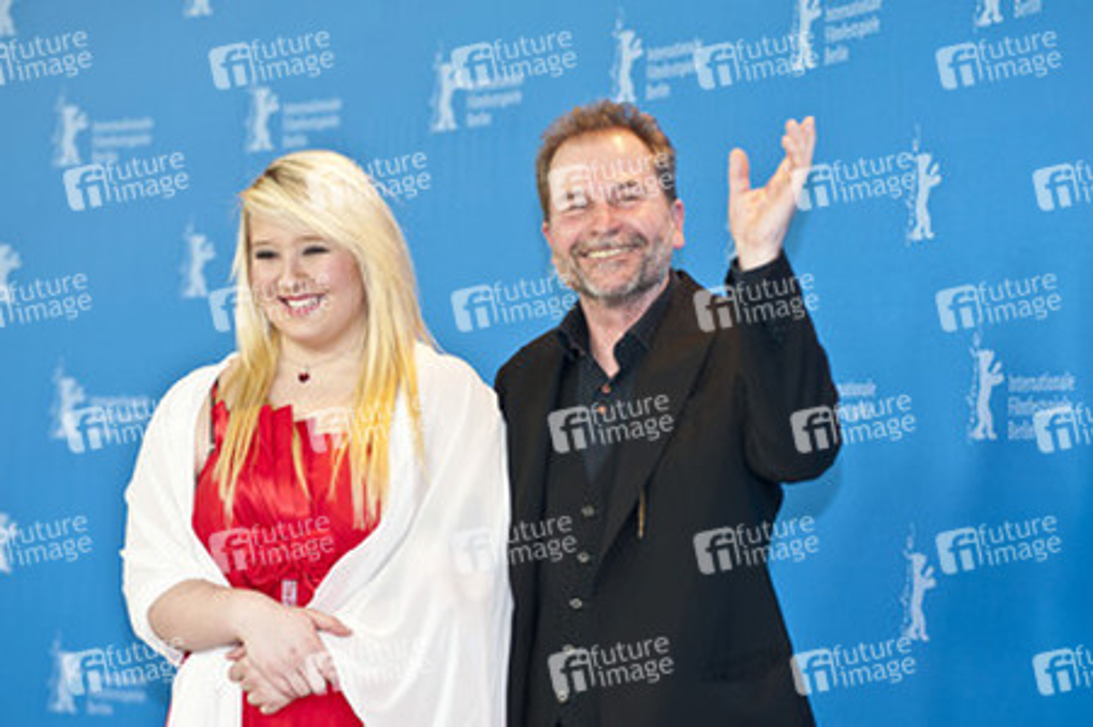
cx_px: 546
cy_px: 364
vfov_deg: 13.7
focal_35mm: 100
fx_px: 3034
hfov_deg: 20.4
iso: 800
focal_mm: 100
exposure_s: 1/200
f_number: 4.5
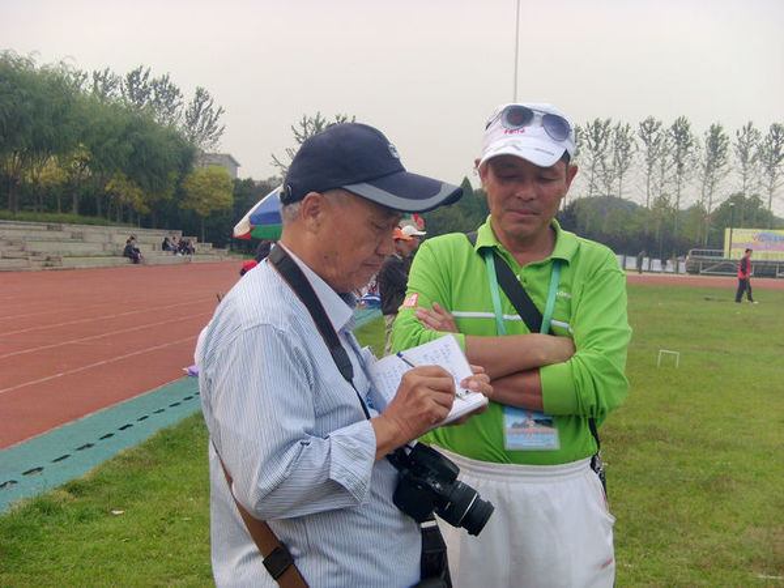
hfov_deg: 33.8
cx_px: 392
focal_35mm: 57
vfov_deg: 25.7
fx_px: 1291
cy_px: 294
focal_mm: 9.5
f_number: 4
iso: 80
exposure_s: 1/180
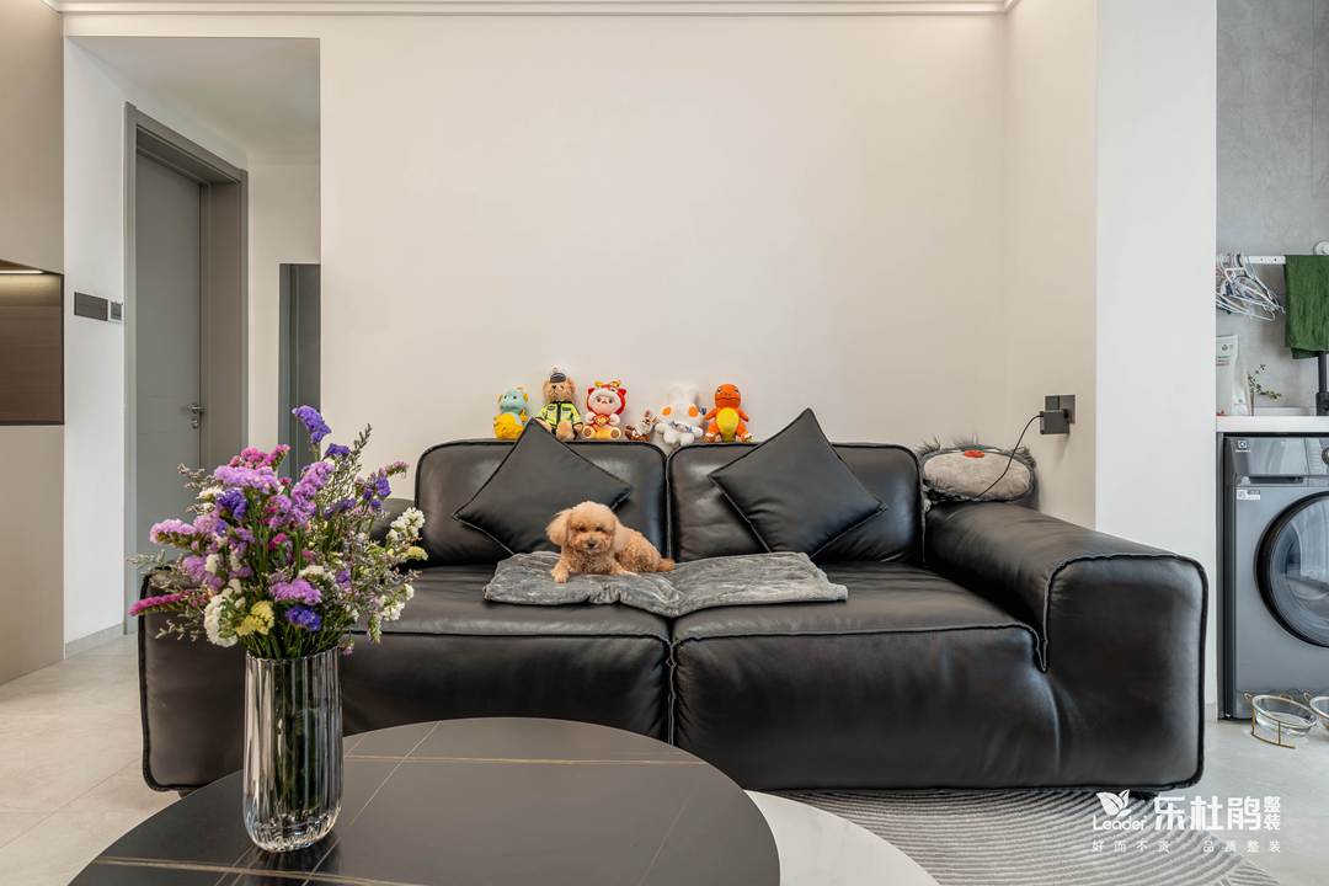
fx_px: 738
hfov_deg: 84.0
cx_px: 664
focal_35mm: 20
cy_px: 443
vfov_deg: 61.9
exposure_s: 1/10
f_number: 7.1
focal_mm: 20
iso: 100
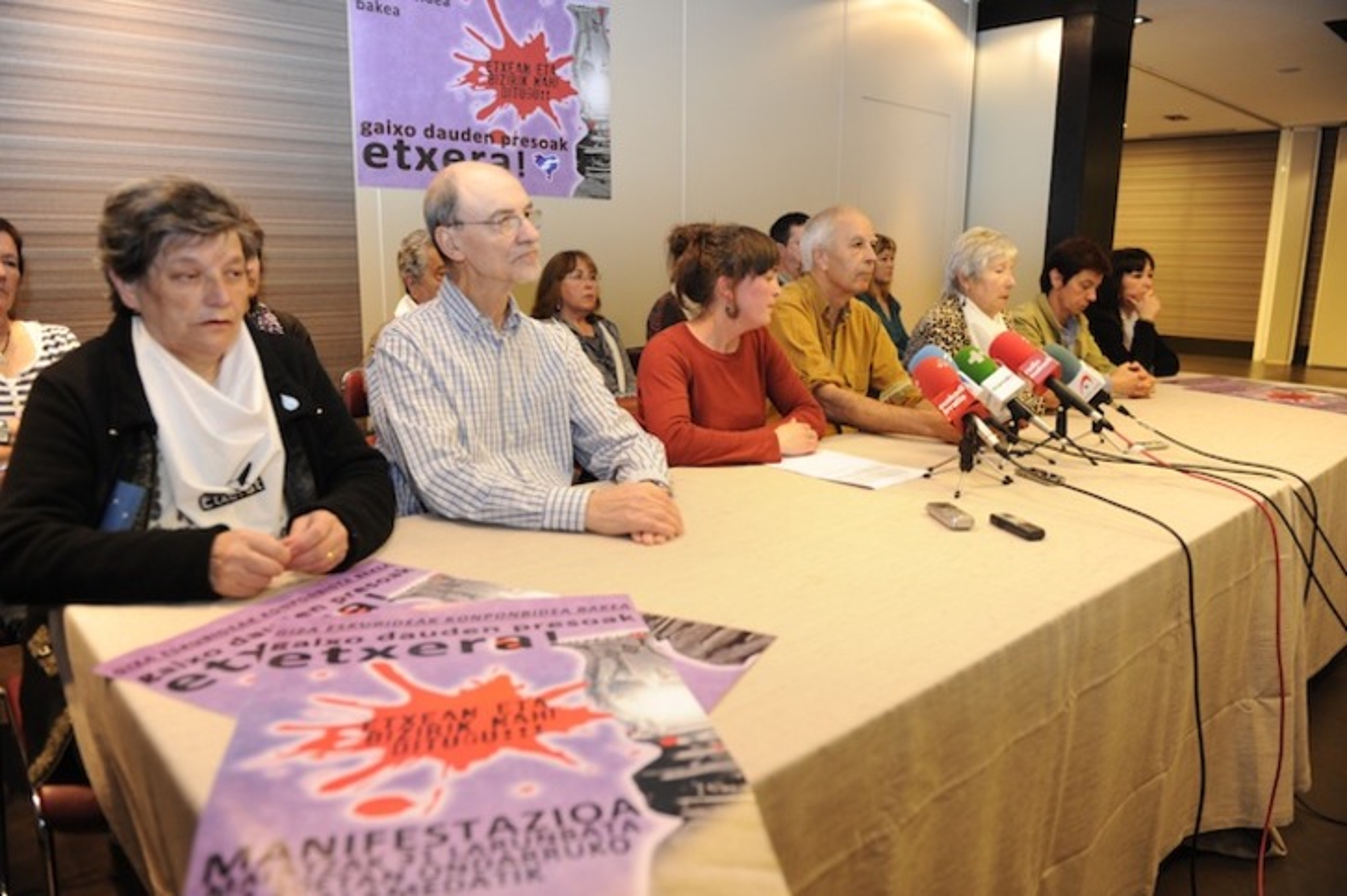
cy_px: 448
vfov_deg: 53.1
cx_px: 674
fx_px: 897
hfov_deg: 73.8
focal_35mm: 24
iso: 2000
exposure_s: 1/60
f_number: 3.2
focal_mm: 24
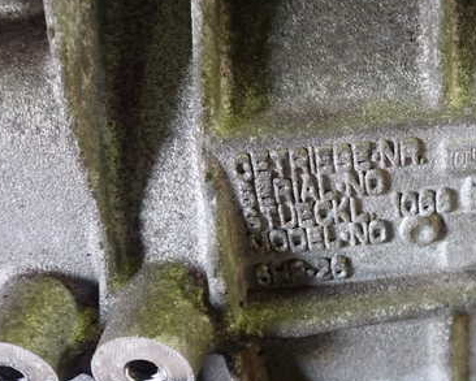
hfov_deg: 37.6
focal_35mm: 48
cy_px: 212
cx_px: 371
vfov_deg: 31.4
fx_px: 676
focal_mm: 5.4
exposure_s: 1/30
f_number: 2.3
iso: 800
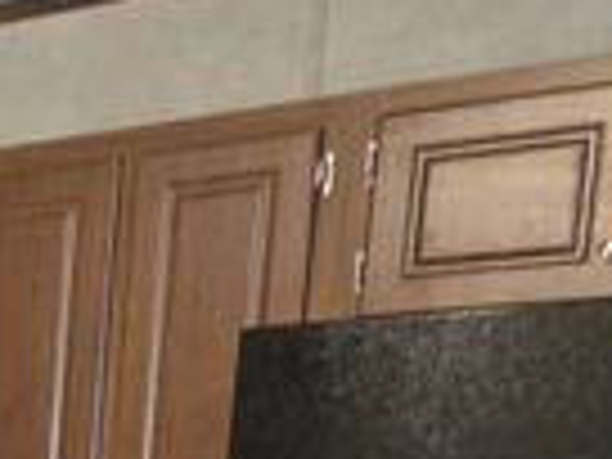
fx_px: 2086
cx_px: -770
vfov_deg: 11.2
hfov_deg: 13.3
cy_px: 952
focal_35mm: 118
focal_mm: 5.4
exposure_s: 1/12
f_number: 1.8
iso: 250
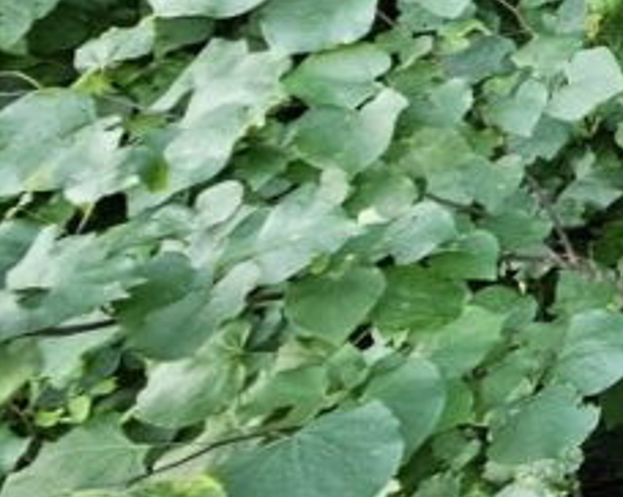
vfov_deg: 24.0
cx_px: 1394
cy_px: -112
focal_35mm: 57
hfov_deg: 16.7
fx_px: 1050
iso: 80
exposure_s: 1/60
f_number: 2.2
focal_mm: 2.2
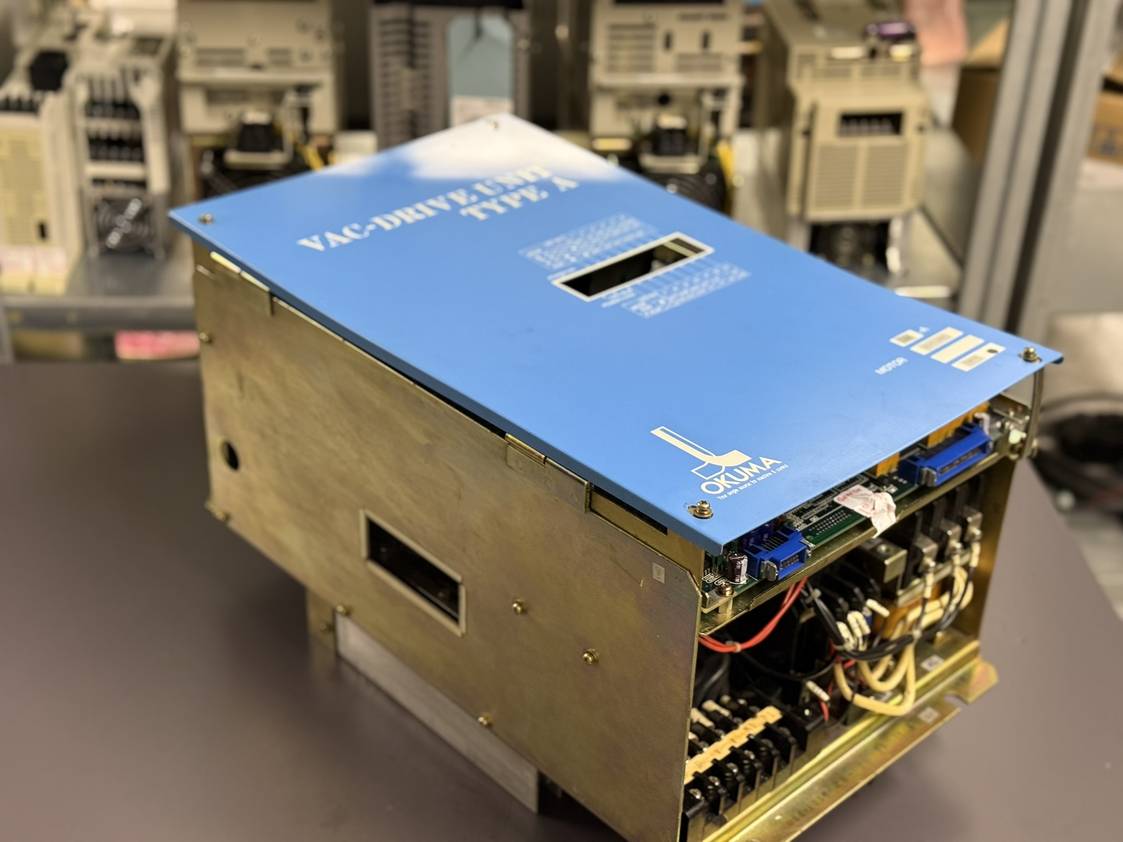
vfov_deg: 30.3
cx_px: 562
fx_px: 1557
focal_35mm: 48
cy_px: 421
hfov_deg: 39.7
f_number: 1.78
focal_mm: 6.76
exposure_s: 1/33
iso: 200
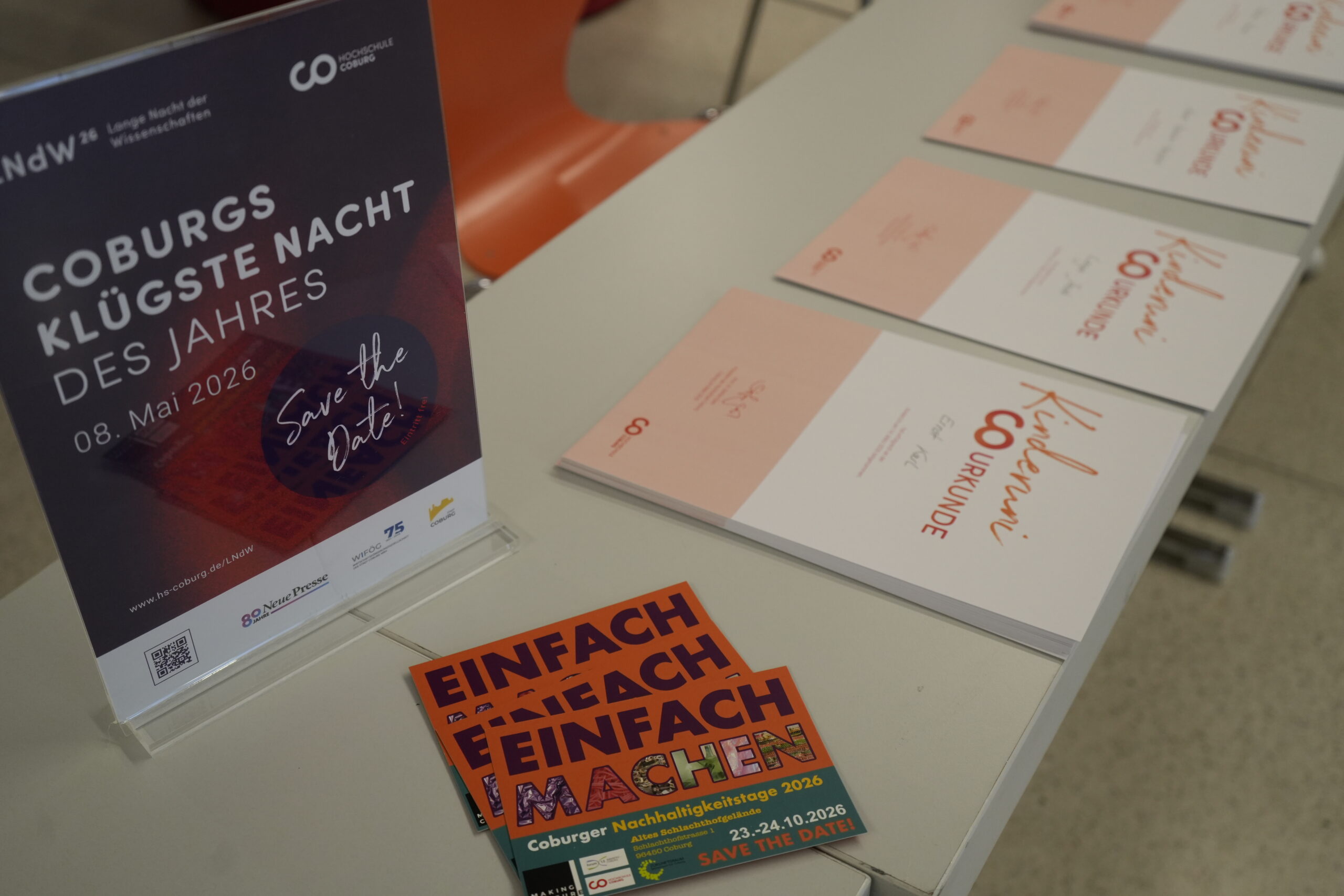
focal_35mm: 37
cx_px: 672
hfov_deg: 51.9
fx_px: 1381
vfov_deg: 35.9
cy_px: 448
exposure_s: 1/160
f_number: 4
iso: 1600
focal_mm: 37
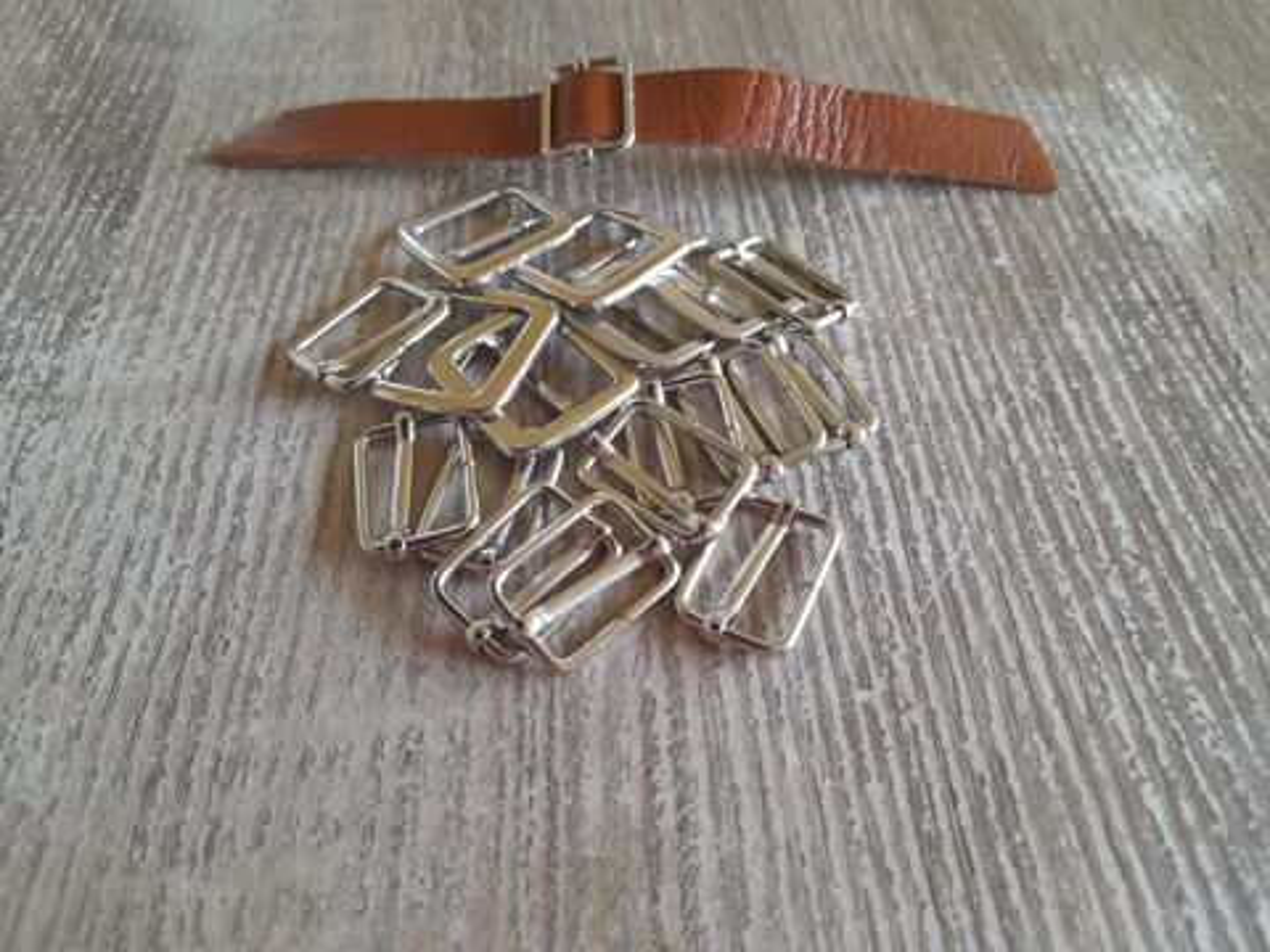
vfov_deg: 54.9
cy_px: 476
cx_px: 635
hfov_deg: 69.4
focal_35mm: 25
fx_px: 917
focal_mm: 4.6
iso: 250
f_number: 2
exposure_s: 1/60
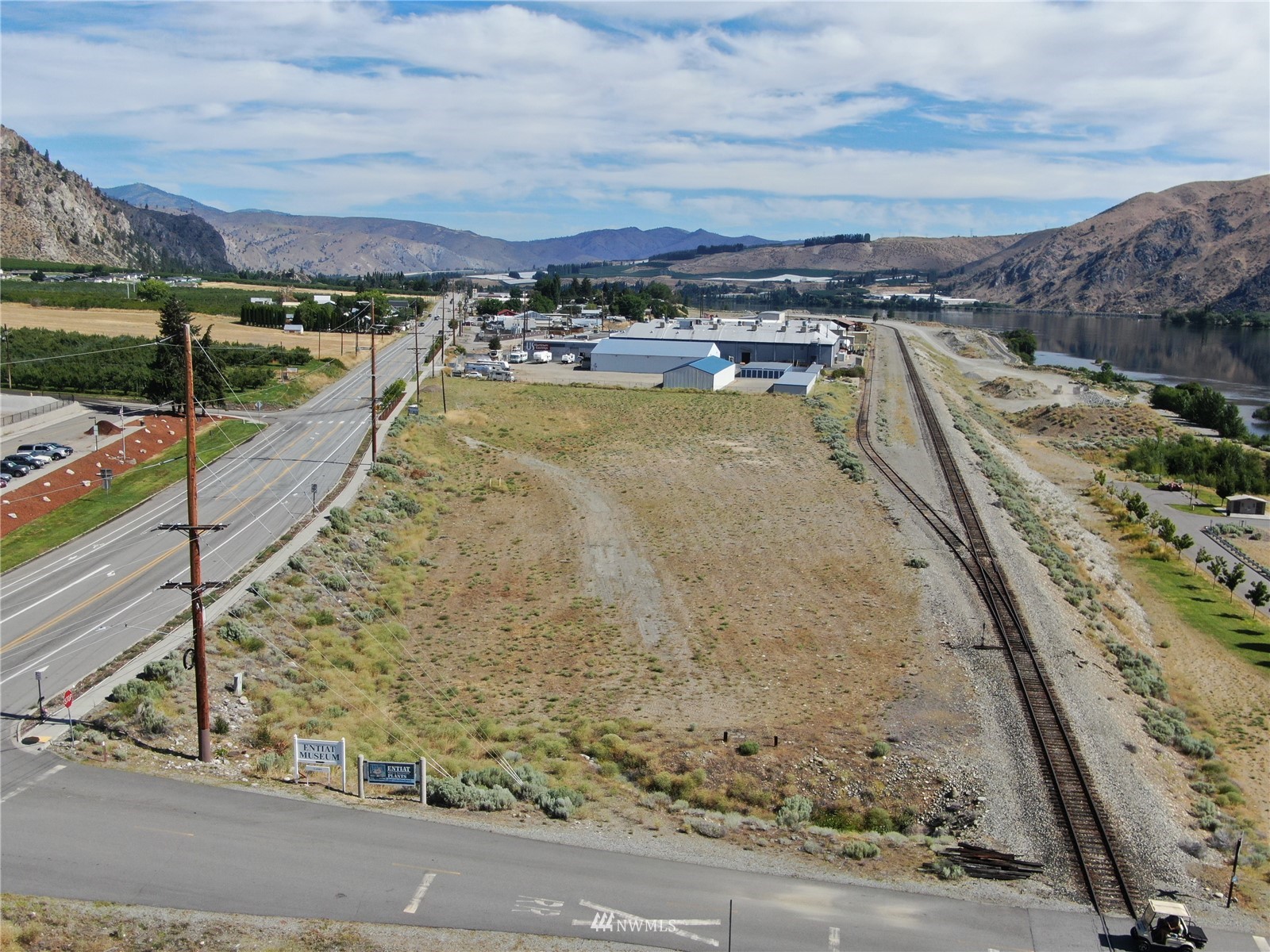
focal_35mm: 32
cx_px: 635
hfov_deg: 56.8
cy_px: 476
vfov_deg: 44.2
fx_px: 1174
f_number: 3.1
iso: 100
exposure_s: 1/1250
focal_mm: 5.45
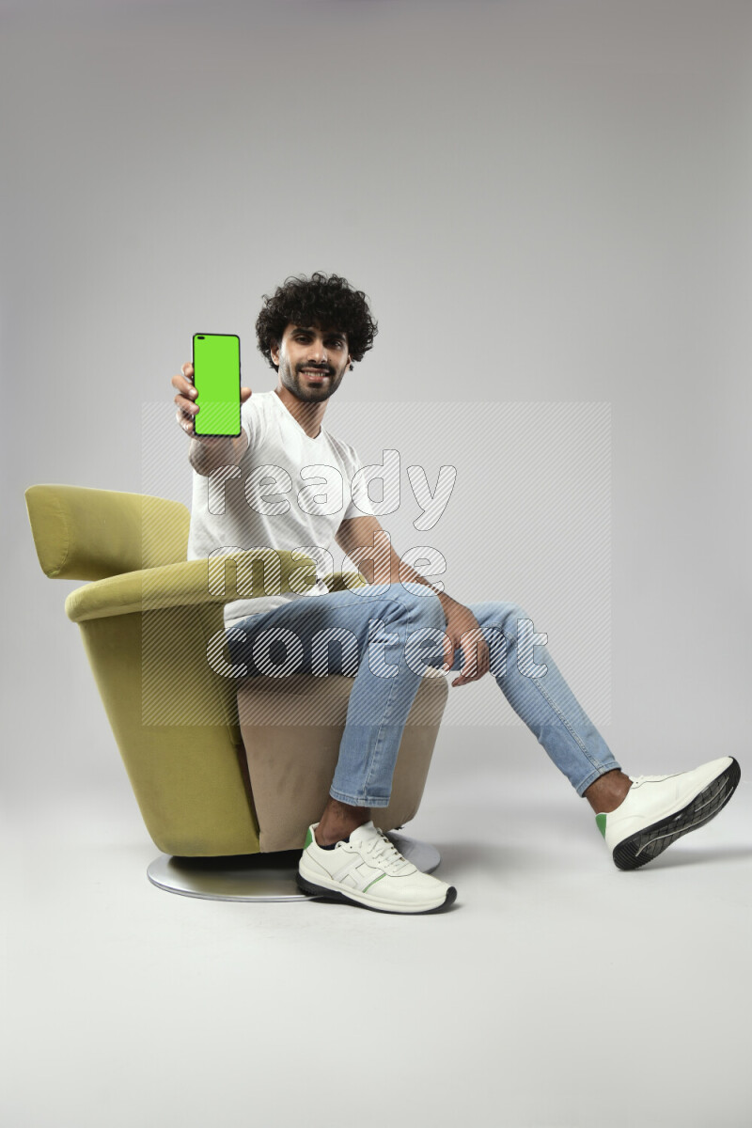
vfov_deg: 54.4
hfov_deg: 37.9
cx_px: 376
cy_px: 564
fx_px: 1097
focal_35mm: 35
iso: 400
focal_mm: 35
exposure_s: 1/125
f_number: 5.6
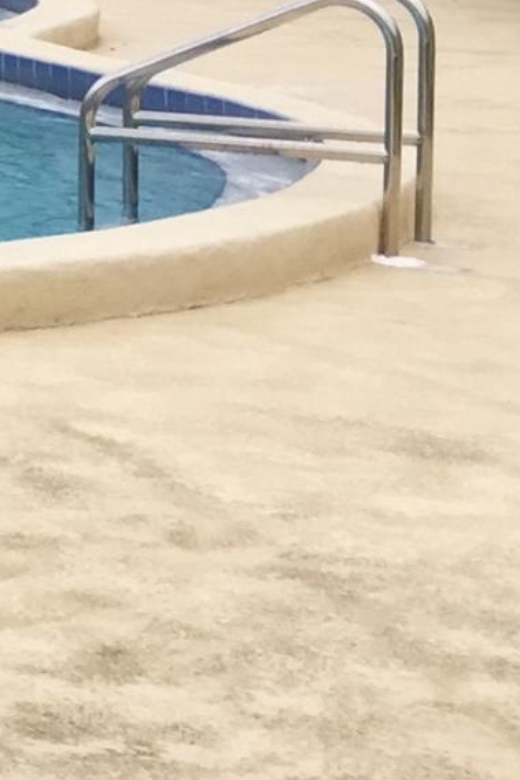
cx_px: -1126
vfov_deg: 12.7
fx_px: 3447
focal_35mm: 159
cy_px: -77
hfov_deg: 7.4
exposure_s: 1/706
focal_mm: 4.15
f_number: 2.2
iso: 32
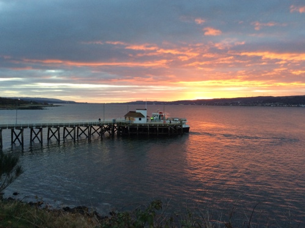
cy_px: 114
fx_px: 282
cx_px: 152
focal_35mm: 32
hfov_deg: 56.9
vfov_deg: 44.1
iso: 32
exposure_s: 1/33
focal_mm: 3.3
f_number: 2.4
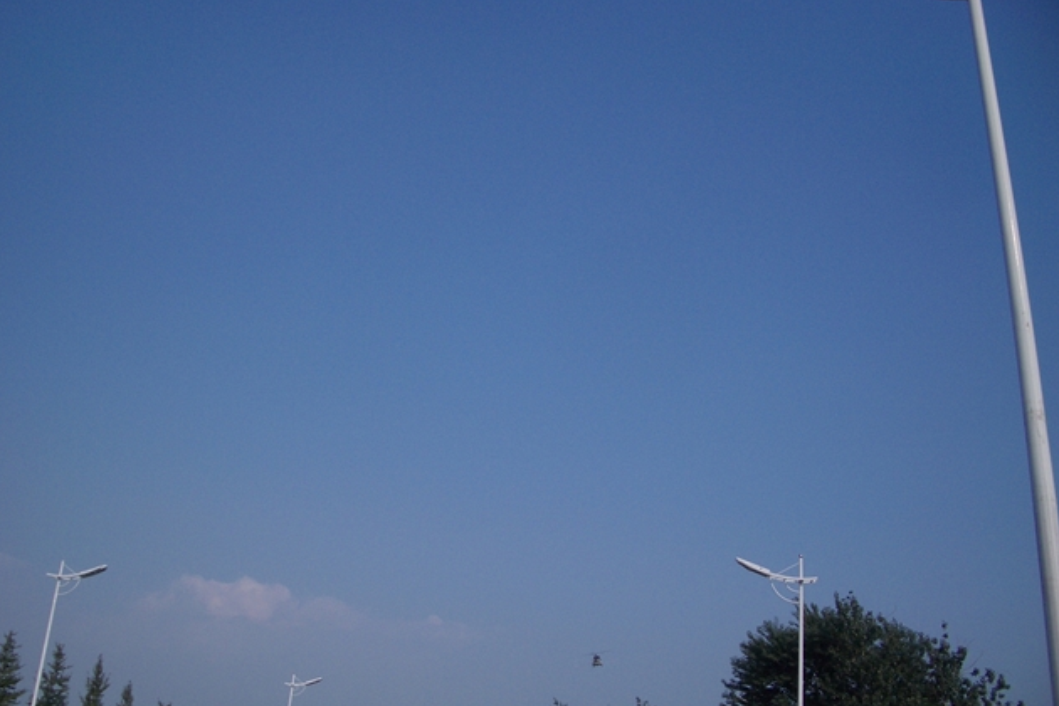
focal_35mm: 37
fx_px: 1088
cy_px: 390
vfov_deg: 35.9
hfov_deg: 51.9
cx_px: 523
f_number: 4.3
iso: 50
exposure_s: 1/1250
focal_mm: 5.8
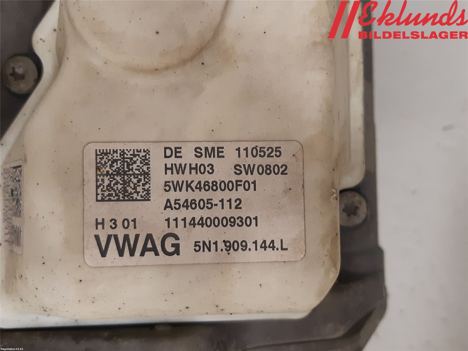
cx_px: 234
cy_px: 176
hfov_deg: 67.3
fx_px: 352
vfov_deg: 53.1
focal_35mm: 26
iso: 250
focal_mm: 3.93
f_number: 1.7
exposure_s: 1/50
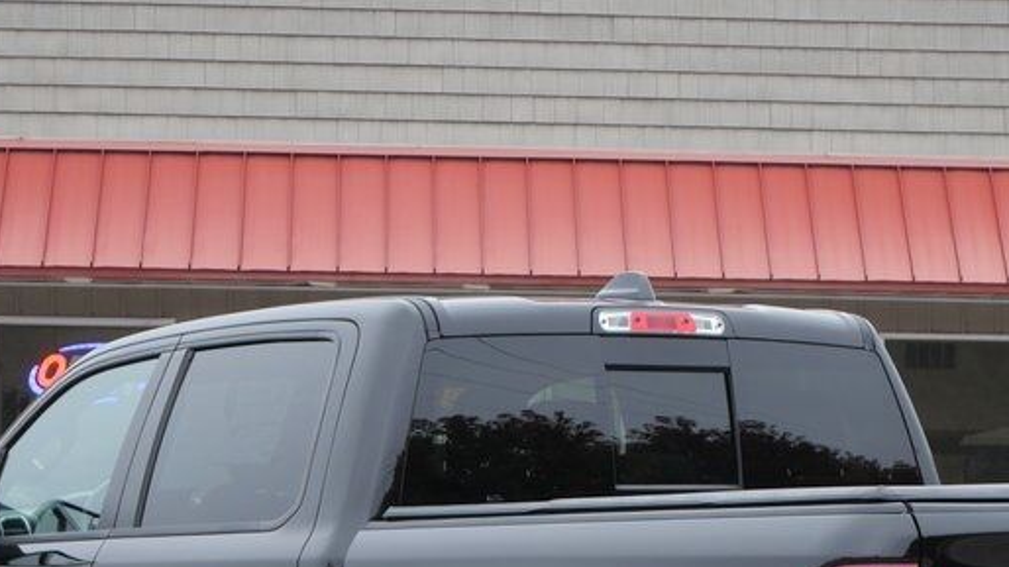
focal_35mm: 126
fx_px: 3371
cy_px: 720
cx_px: 632
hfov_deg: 17.0
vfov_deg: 9.5
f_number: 5.5
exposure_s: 1/60
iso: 250
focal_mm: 29
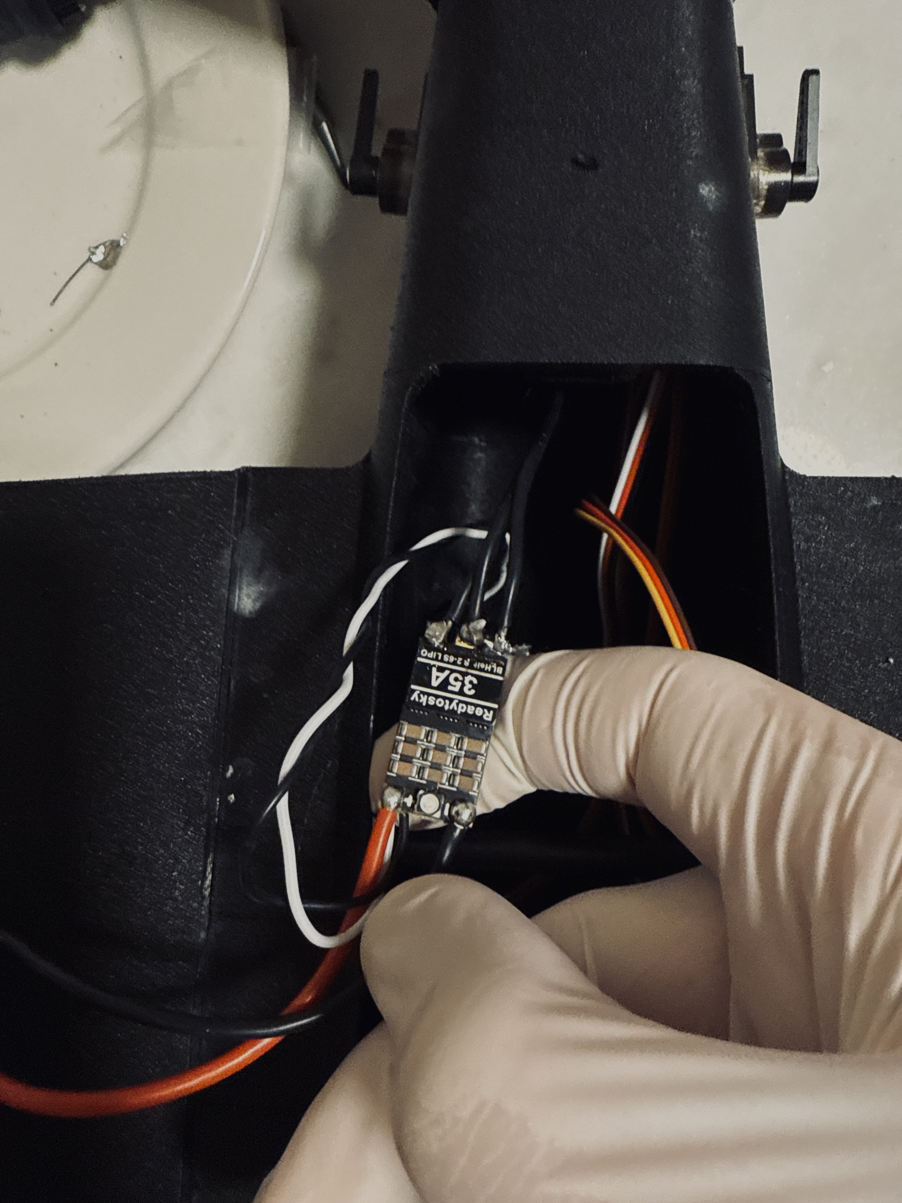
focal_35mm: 25
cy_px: 602
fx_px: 869
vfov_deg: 69.4
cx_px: 451
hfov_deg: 54.9
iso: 500
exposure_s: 1/60
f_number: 2.2
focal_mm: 2.22
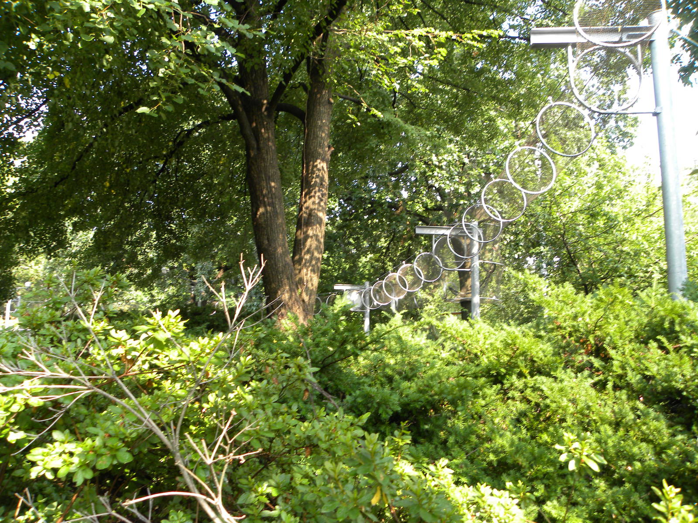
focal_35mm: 26
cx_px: 349
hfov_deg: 67.3
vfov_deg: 53.1
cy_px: 262
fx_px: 524
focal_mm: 4.6
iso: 64
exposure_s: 1/74
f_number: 3.2
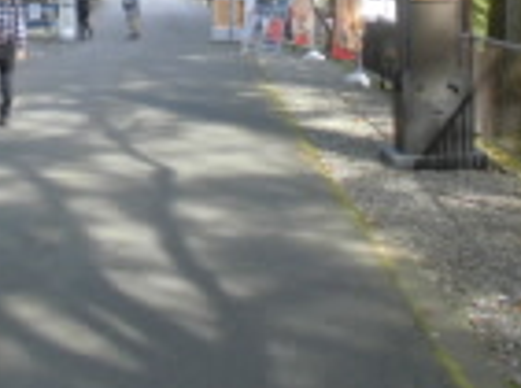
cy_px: -126
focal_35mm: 74
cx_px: 207
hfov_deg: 26.3
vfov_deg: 18.4
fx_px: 1111
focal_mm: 4.6
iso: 100
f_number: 3.5
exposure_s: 1/60
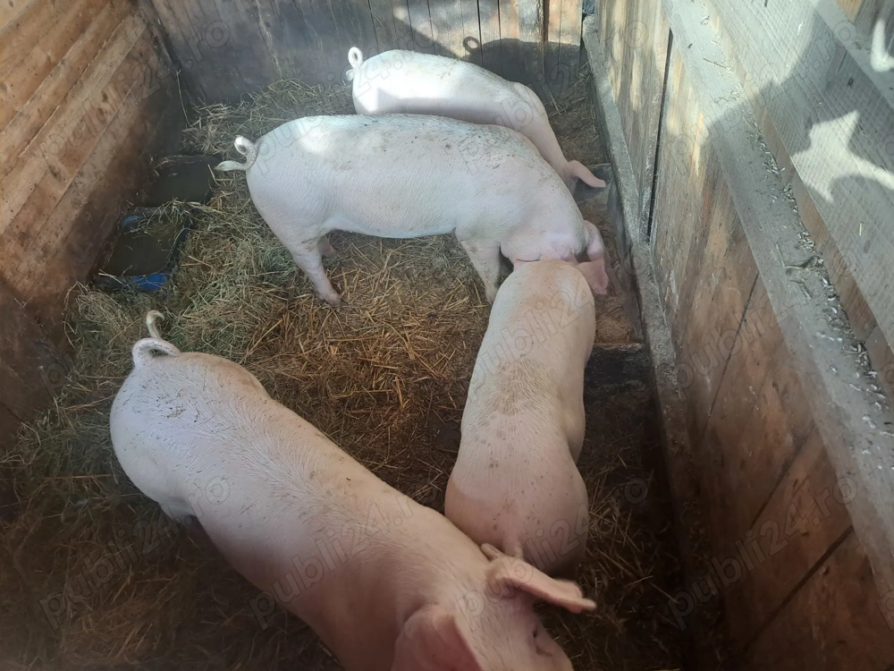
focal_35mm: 24
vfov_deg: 56.8
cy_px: 336
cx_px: 447
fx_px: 620
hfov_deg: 71.6
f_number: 1.8
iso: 50
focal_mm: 5.23
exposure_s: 1/100
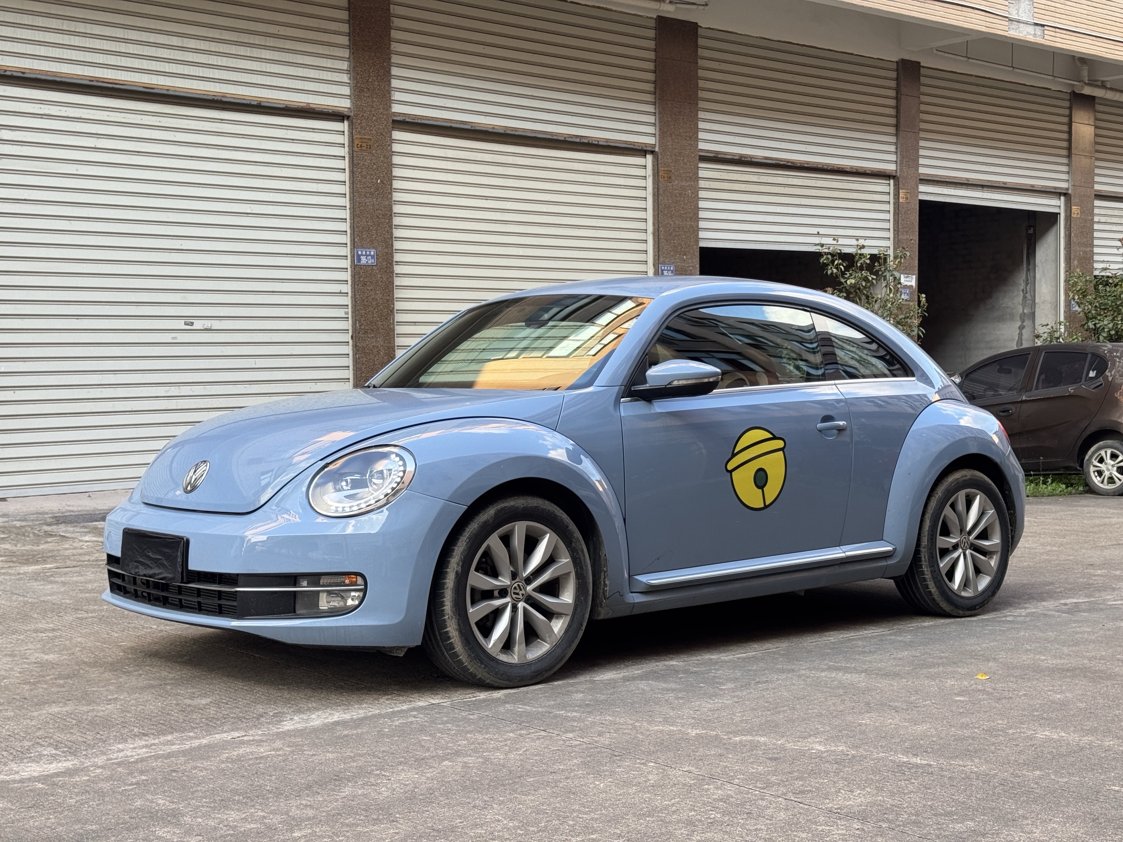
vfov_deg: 30.3
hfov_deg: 39.7
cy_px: 421
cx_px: 562
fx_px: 1557
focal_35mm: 48
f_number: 1.78
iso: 64
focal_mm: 6.76
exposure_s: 1/336
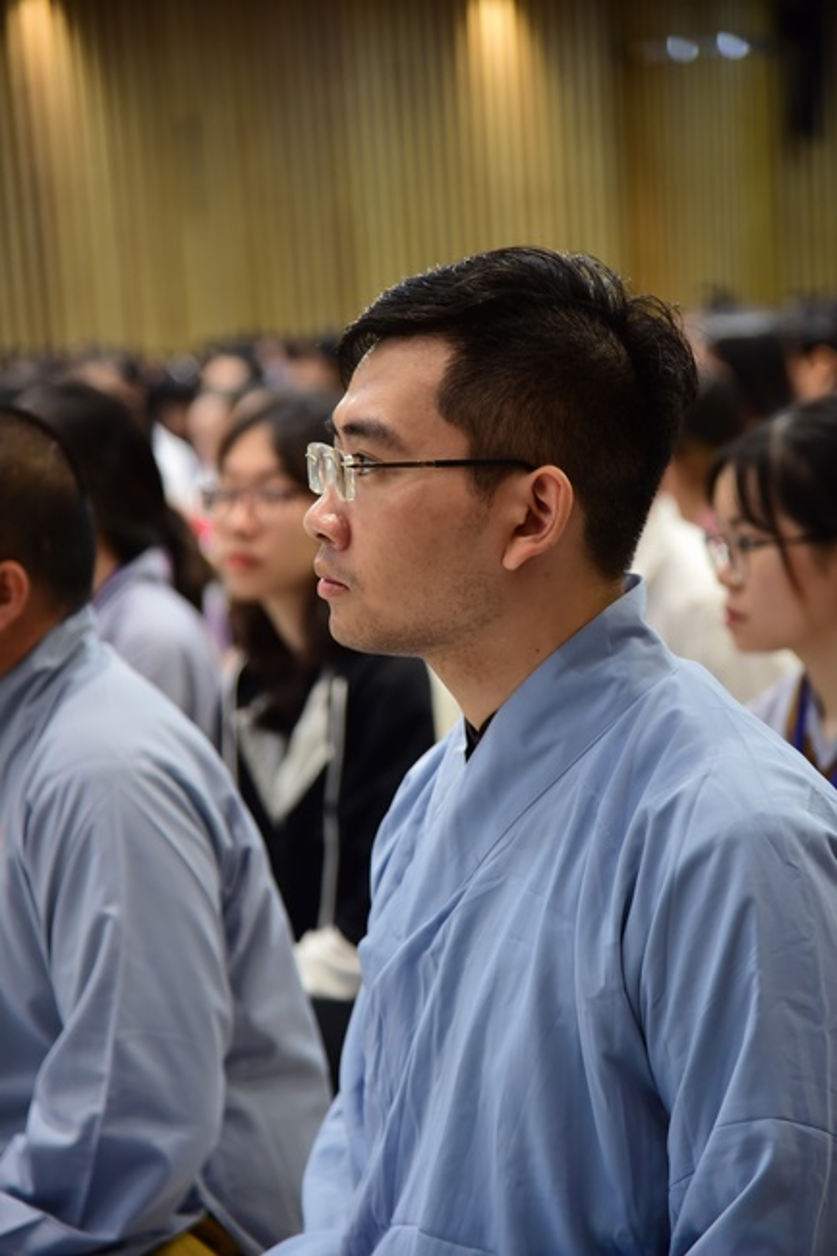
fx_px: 3664
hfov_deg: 13.0
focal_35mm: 105
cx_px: 418
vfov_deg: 19.5
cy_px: 628
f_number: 4
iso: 1600
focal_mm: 105
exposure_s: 1/50
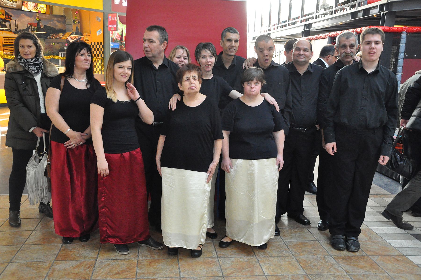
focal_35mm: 38
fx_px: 438
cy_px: 140
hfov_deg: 51.3
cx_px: 210
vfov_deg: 35.4
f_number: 6.3
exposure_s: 1/200
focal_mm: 25
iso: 3200
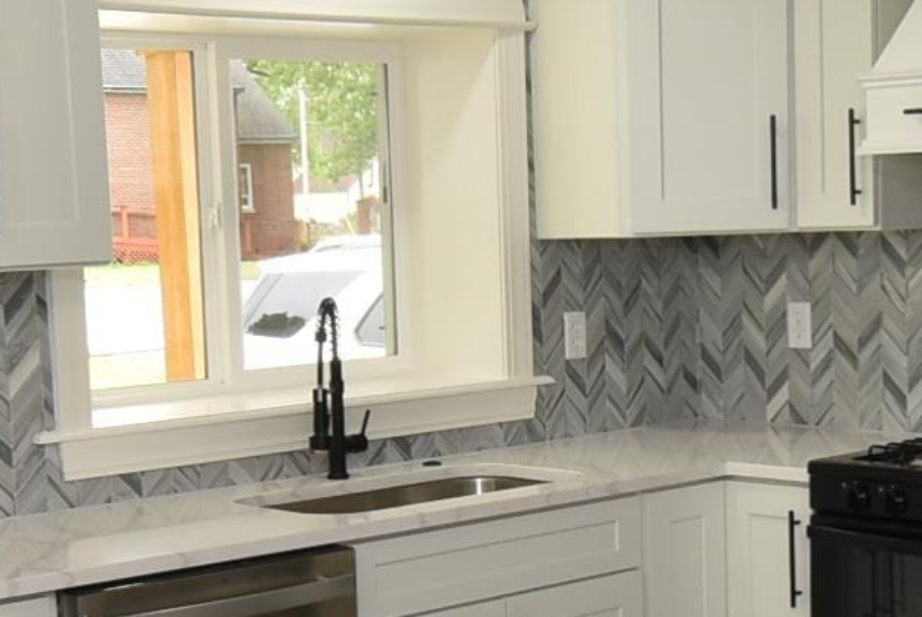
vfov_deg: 18.9
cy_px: 456
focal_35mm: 72
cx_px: 515
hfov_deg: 28.0
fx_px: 1846
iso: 400
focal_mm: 10
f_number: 11
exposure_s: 1/15
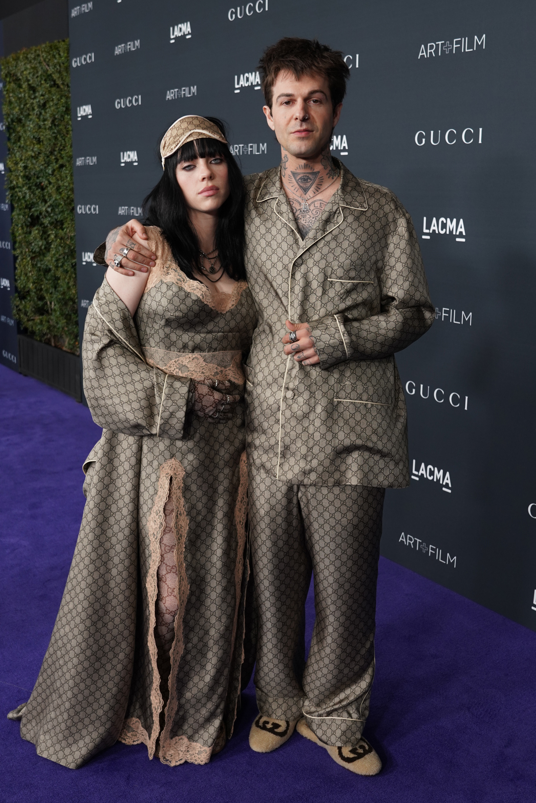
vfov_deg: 53.1
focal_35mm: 36
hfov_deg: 36.9
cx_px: 268
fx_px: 804
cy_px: 402
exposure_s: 1/100
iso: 400
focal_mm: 24
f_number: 3.5
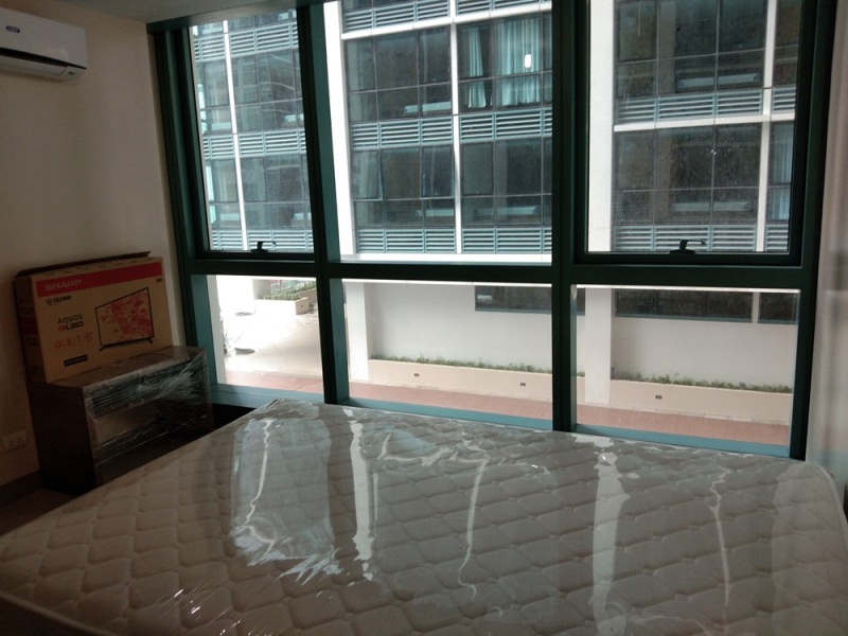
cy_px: 318
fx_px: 759
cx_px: 424
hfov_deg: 58.4
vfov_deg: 45.4
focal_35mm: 31
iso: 64
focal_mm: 3.69
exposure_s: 1/33.3
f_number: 2.2
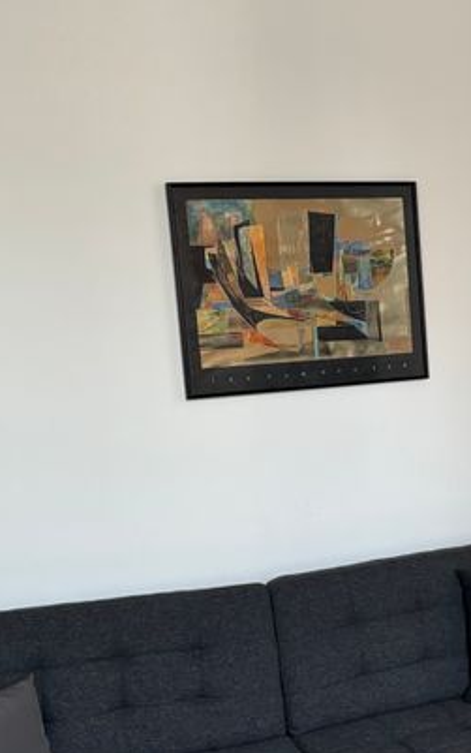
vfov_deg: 36.8
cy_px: 447
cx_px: 437
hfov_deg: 22.9
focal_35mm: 55
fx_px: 1128
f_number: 1.6
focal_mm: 5.96
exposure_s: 1/60
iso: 250
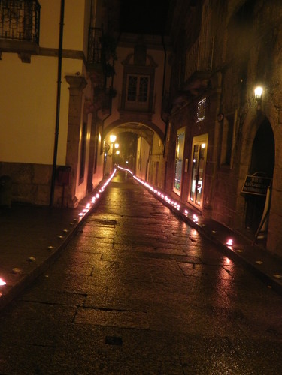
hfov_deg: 42.9
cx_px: 141
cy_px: 188
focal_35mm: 33
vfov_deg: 55.4
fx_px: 358
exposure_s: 1/13.3
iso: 400
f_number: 2.8
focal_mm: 5.9
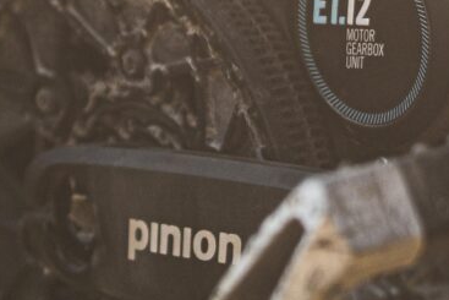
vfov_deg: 4.7
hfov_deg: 7.0
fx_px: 3653
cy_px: 81
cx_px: 133
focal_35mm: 293
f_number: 1.8
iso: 125
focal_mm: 35
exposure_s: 1/800
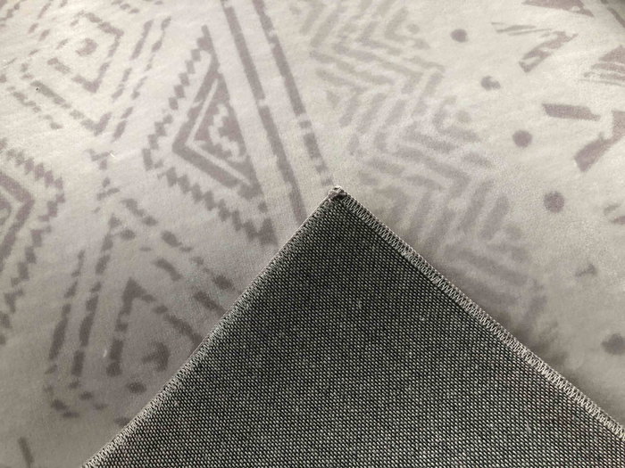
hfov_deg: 63.4
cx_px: 312
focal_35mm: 28
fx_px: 506
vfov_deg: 49.7
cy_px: 234
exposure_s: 1/30
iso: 32
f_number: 1.8
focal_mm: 3.99
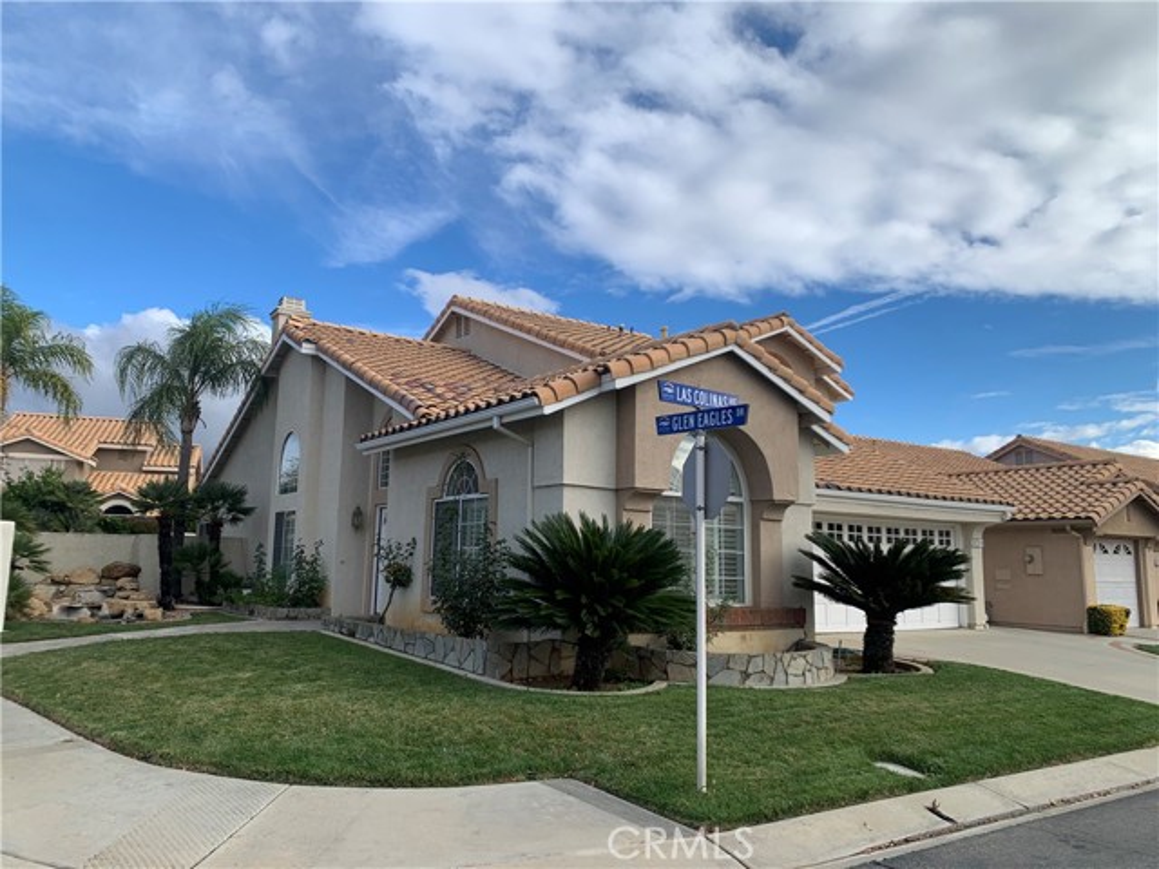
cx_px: 580
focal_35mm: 26
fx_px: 871
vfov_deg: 53.1
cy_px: 434
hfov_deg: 67.3
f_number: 1.8
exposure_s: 1/2160
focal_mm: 4.25
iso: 25
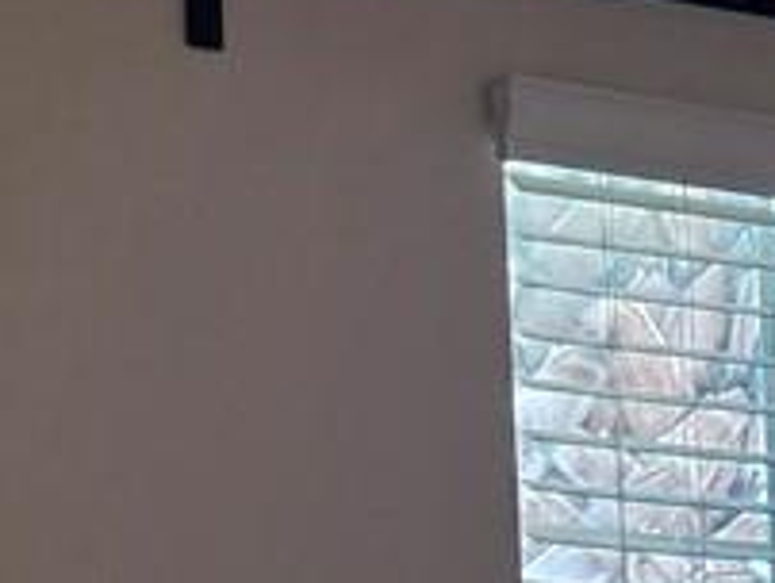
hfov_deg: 8.2
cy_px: 1024
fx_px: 4080
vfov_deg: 7.9
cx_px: 2732
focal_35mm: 182
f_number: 1.7
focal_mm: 6.3
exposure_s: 1/120
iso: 100
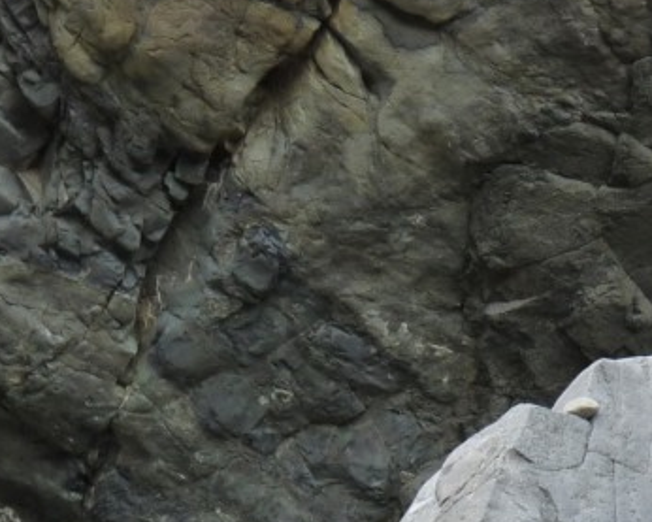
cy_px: 665
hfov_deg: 3.5
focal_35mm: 554
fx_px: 10693
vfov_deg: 2.8
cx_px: -23
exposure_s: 1/160
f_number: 4
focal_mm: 34.2
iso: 160
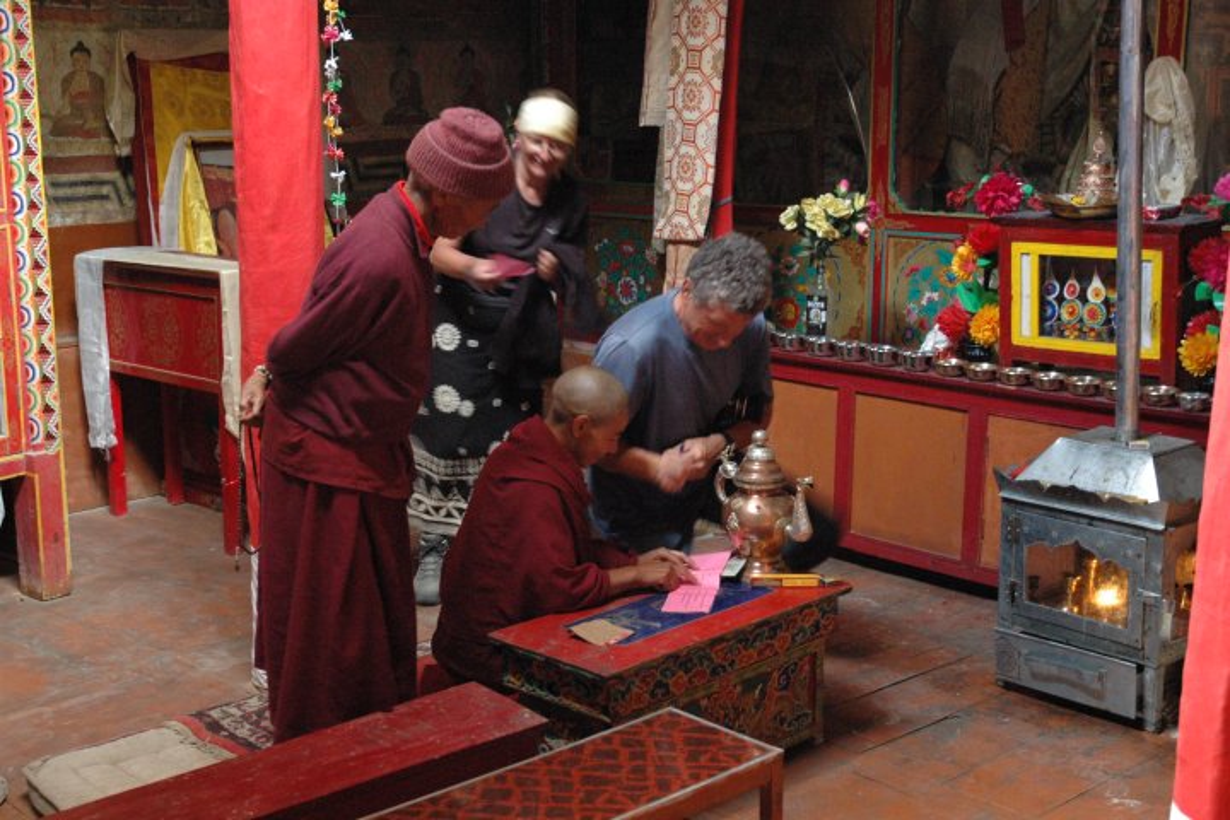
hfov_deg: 42.3
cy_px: 410
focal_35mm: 46
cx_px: 615
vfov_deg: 28.9
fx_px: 1589
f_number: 4
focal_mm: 31
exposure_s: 1/10
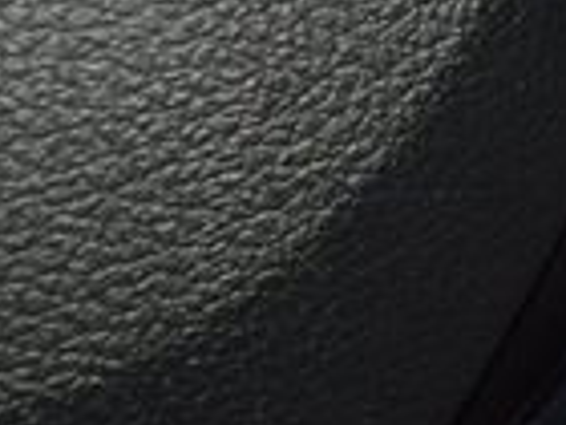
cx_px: 1075
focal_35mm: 463
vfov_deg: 3.2
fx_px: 7570
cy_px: -289
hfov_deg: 4.2
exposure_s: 1/125
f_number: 8
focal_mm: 70
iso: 100
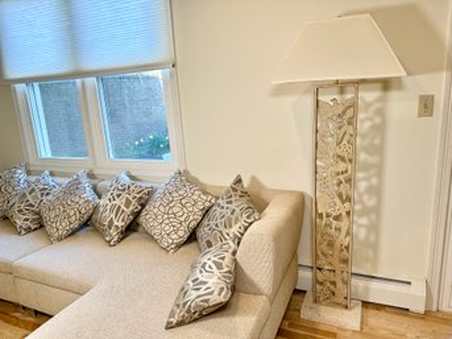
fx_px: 313
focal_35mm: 24
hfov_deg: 71.6
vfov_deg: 56.8
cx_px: 226
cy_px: 170
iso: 100
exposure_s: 1/120
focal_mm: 6.86
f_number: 1.78
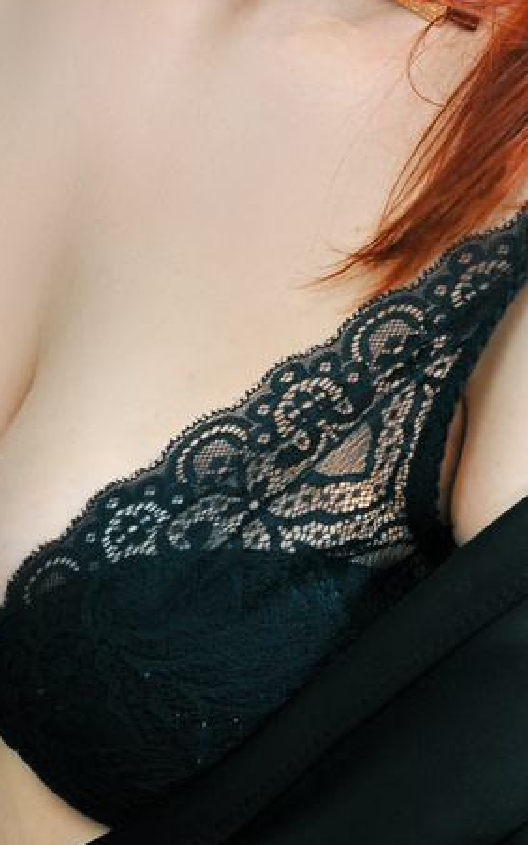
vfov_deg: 10.5
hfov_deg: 6.6
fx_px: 4580
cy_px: 182
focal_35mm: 199
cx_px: 442
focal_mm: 42
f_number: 6.3
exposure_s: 1/125
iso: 200
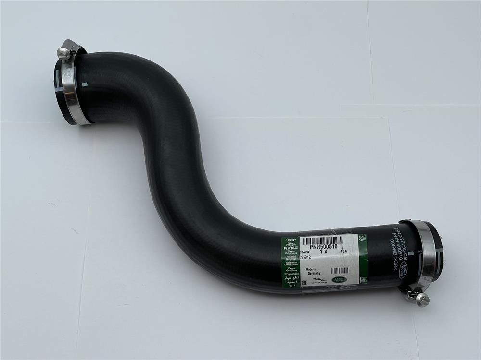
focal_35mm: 64
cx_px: 240
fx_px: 889
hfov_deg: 30.3
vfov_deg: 22.9
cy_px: 180
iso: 20
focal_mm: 7.5
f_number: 2.2
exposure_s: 1/218
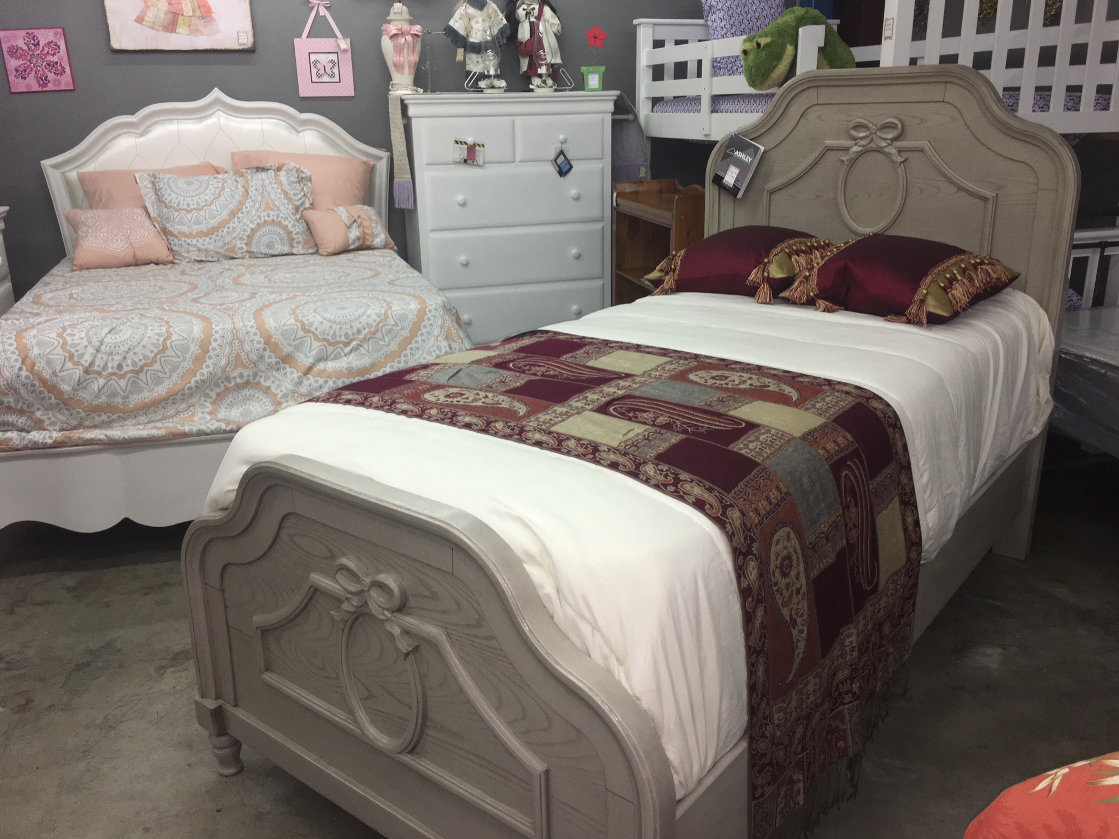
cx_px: 560
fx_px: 937
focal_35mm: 29
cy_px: 420
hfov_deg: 61.7
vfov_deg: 48.2
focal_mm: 4.15
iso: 40
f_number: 2.2
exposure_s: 1/30
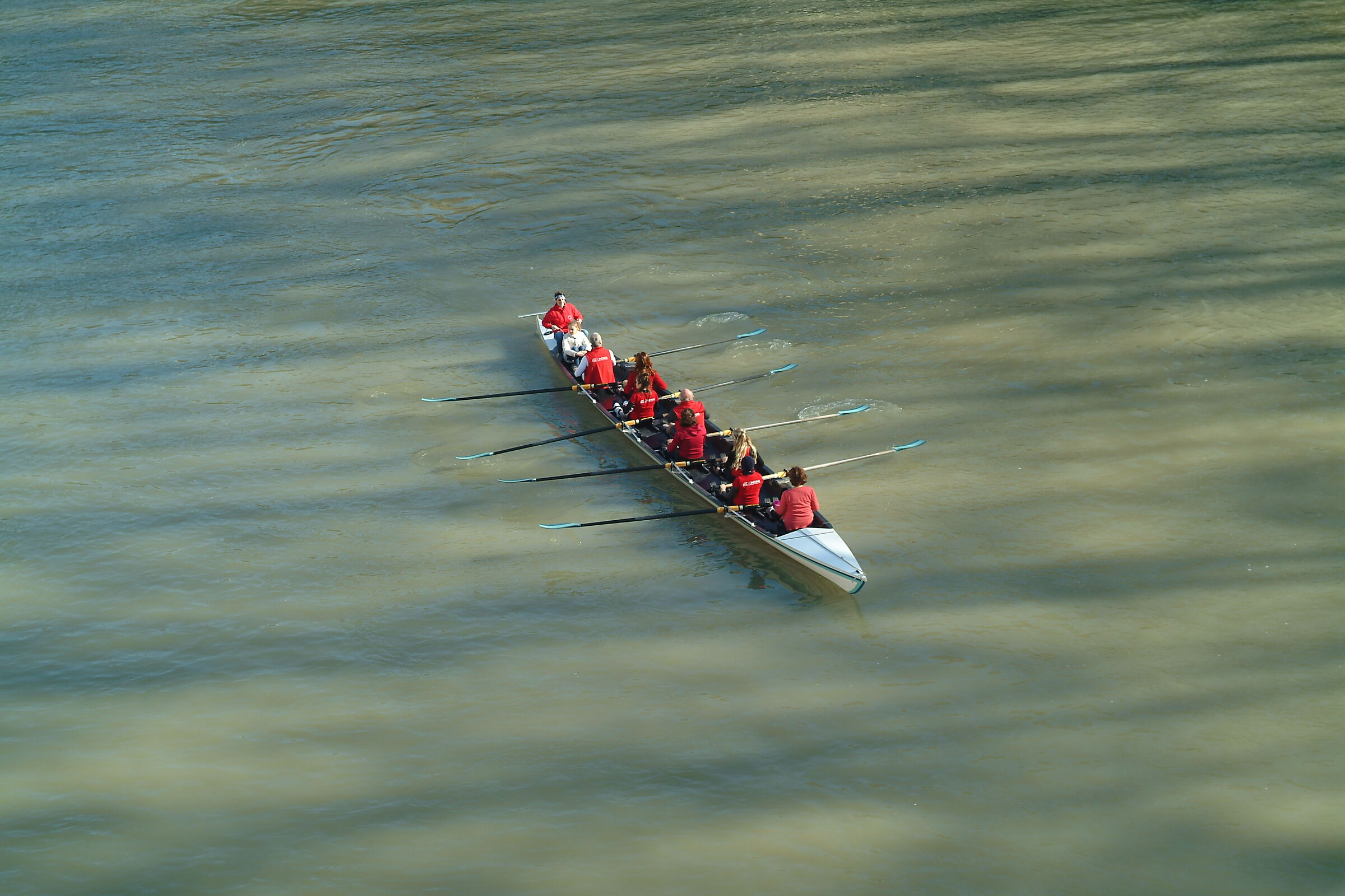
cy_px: 448
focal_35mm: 75
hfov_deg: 27.0
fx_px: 2802
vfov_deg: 18.2
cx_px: 672
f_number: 6.7
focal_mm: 50
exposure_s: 1/125
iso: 100
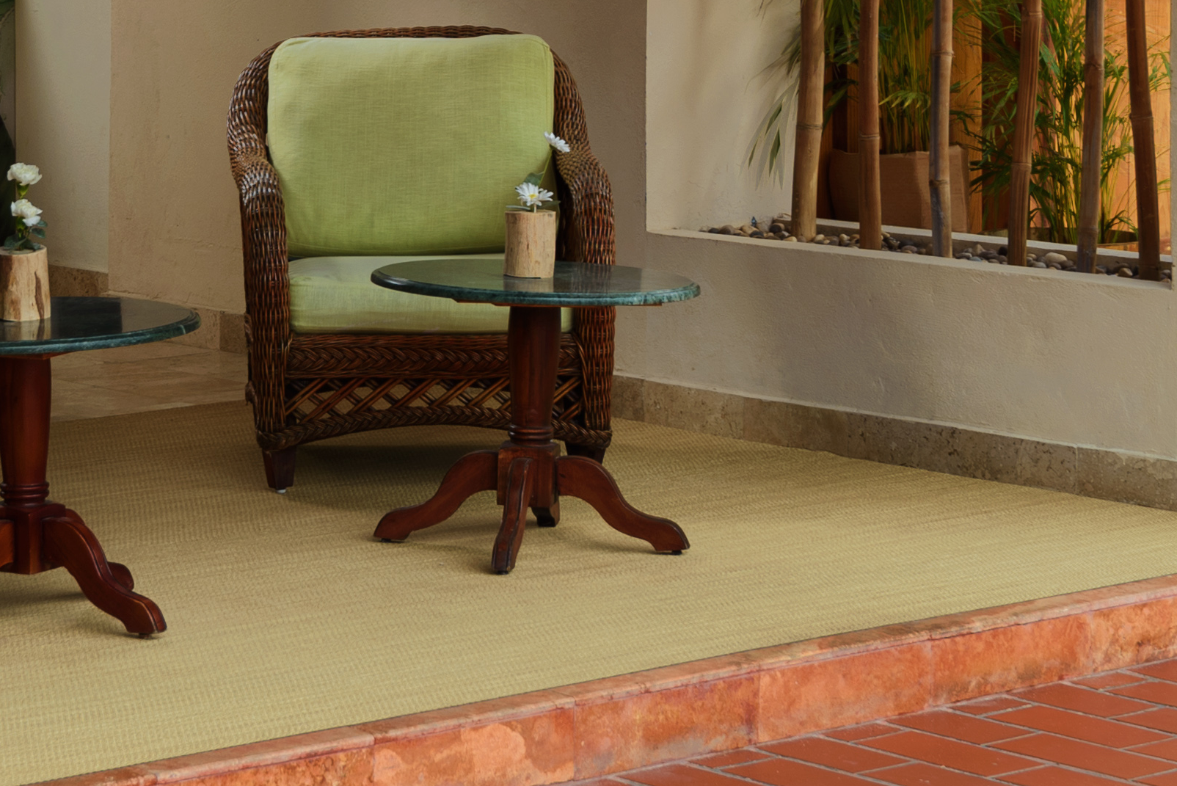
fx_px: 3925
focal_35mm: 120
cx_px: 186
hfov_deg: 16.9
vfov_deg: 11.2
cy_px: -115
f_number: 7.1
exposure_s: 1/200
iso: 80
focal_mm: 32
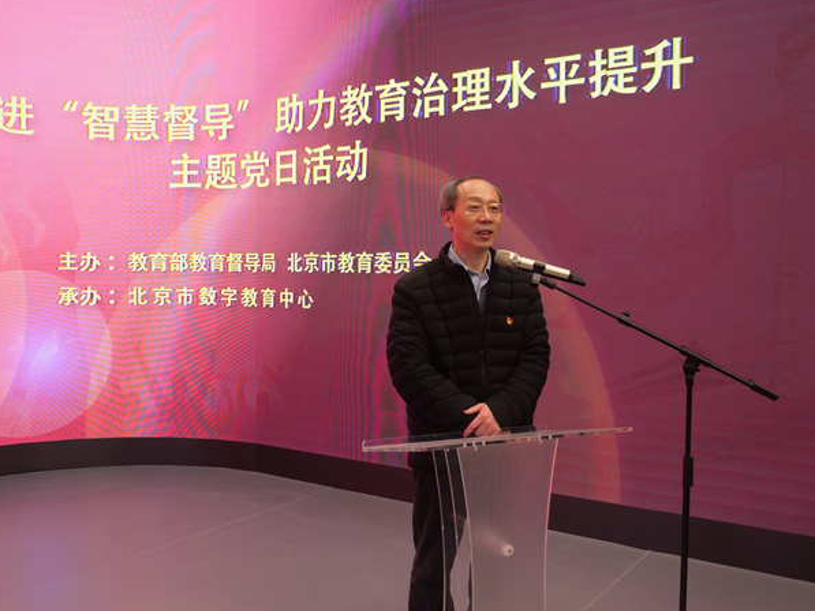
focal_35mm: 37
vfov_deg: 38.7
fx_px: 871
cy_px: 301
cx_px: 412
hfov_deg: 50.1
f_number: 2.8
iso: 400
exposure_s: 1/100
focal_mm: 17
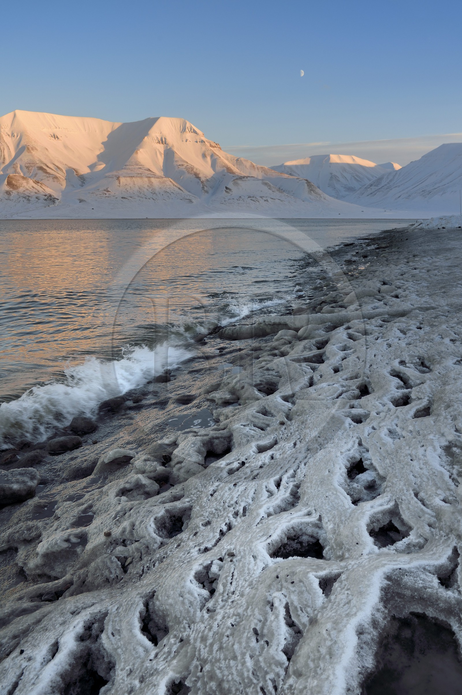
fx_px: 559
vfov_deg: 63.7
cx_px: 231
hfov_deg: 44.9
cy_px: 348
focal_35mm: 29
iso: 200
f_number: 8
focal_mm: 29
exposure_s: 1/80
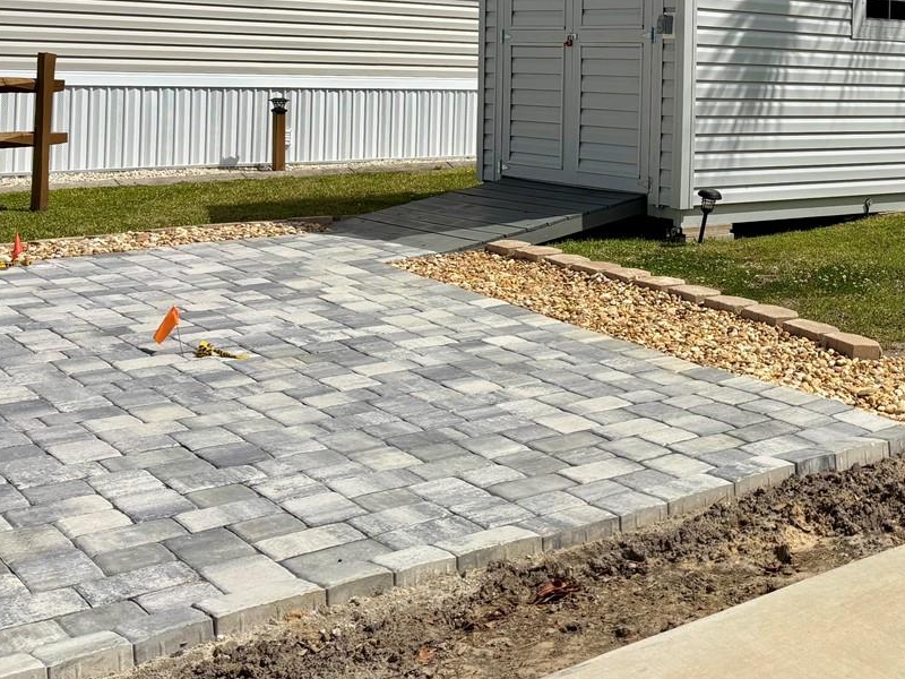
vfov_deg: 27.4
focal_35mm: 52
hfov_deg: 33.7
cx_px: 898
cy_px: 124
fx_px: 1359
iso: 50
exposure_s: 1/7692
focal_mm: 5.96
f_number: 1.6
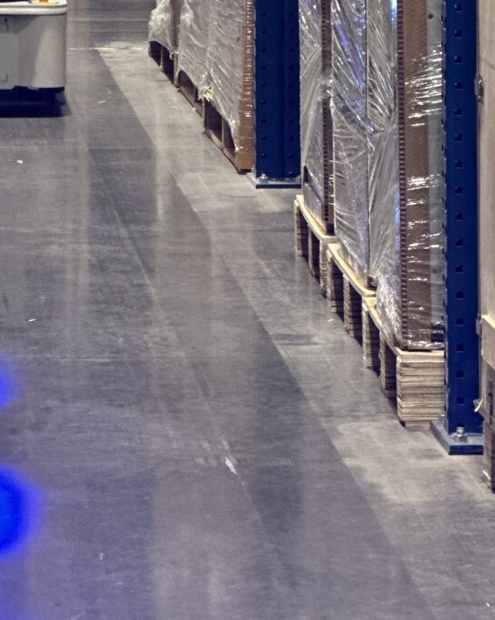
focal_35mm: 227
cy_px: -310
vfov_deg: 8.3
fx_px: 4159
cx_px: -75
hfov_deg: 6.8
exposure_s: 1/24
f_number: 2.8
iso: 320
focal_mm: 9
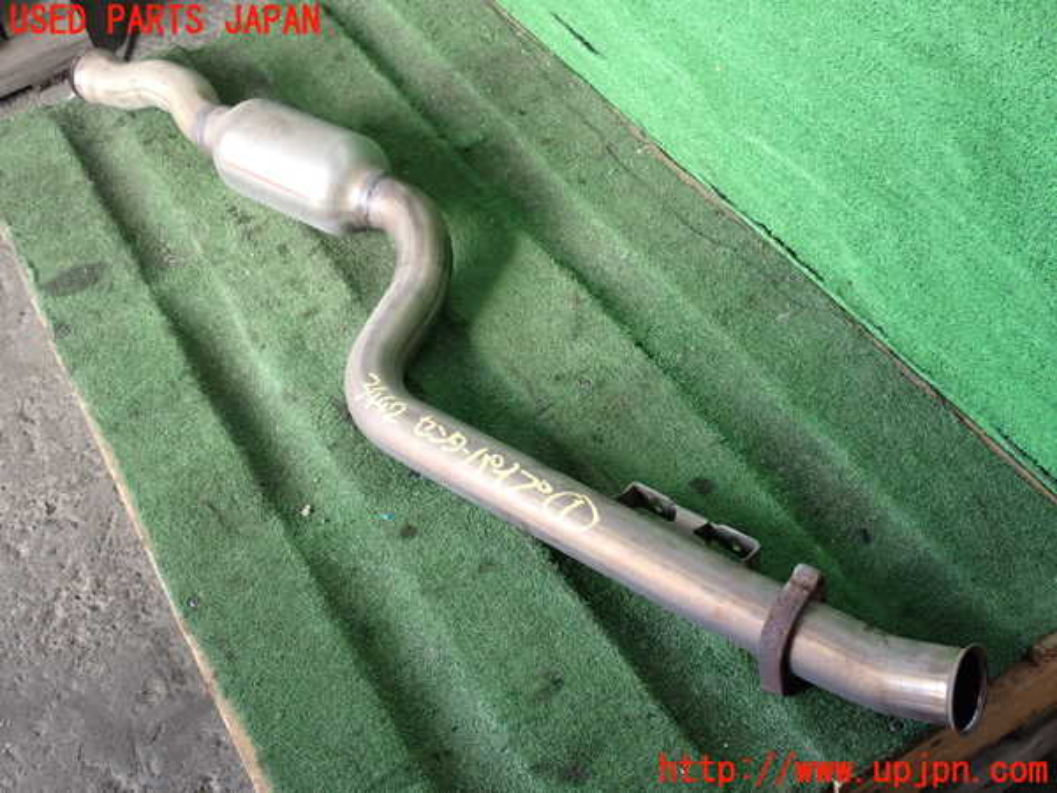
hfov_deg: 42.9
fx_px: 1344
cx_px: 528
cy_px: 396
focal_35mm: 44
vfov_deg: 32.9
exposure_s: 1/125
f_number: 2.9
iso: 320
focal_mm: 7.84
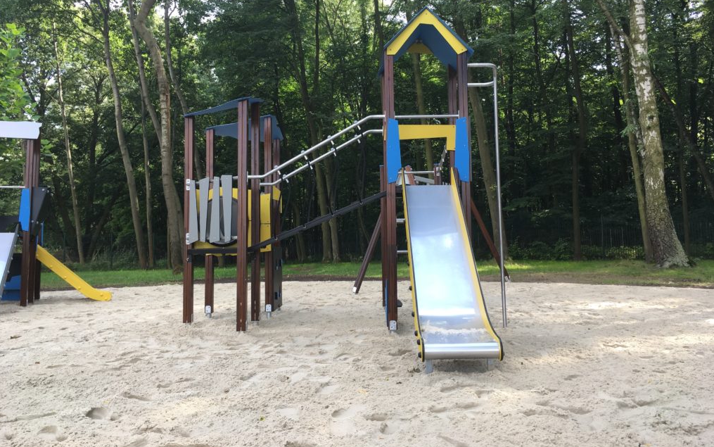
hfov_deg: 61.2
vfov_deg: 40.5
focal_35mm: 31
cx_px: 355
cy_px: 184
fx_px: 603
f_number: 2.2
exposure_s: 1/105
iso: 25
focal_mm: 4.15
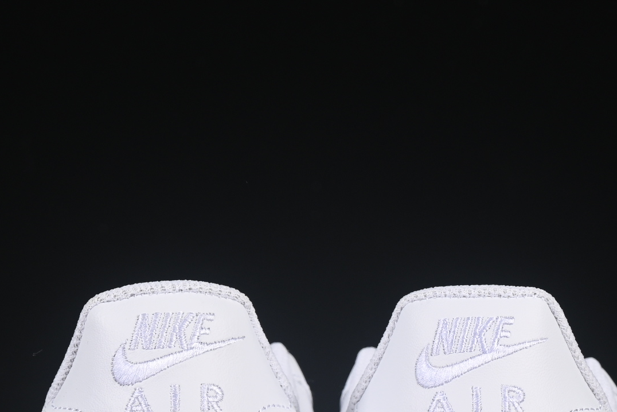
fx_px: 3326
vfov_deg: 7.1
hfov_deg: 10.6
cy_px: 431
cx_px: 342
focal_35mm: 194
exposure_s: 1/80
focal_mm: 50
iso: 160
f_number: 8
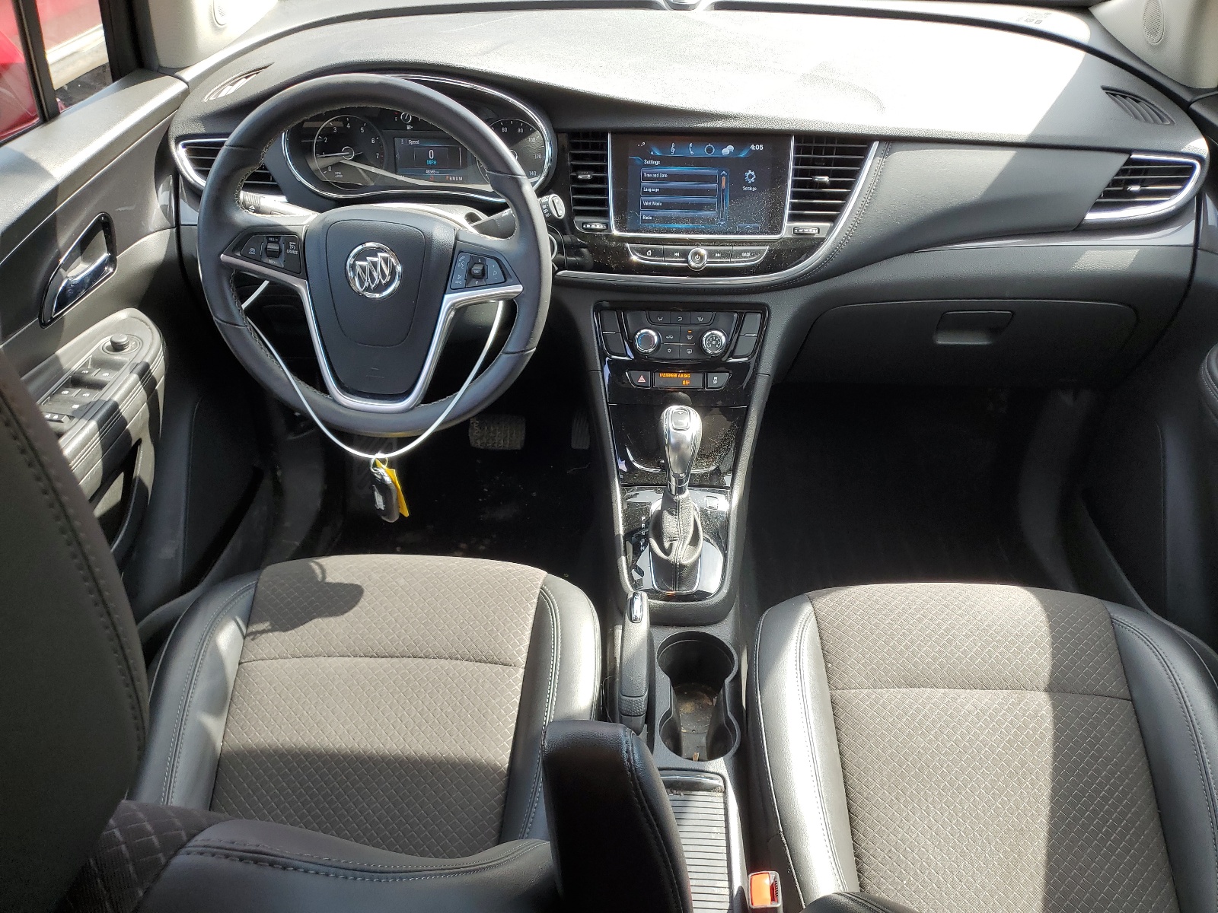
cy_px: 456
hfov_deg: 67.3
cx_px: 609
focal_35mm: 26
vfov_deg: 53.1
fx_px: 915
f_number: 1.5
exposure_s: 1/238
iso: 50
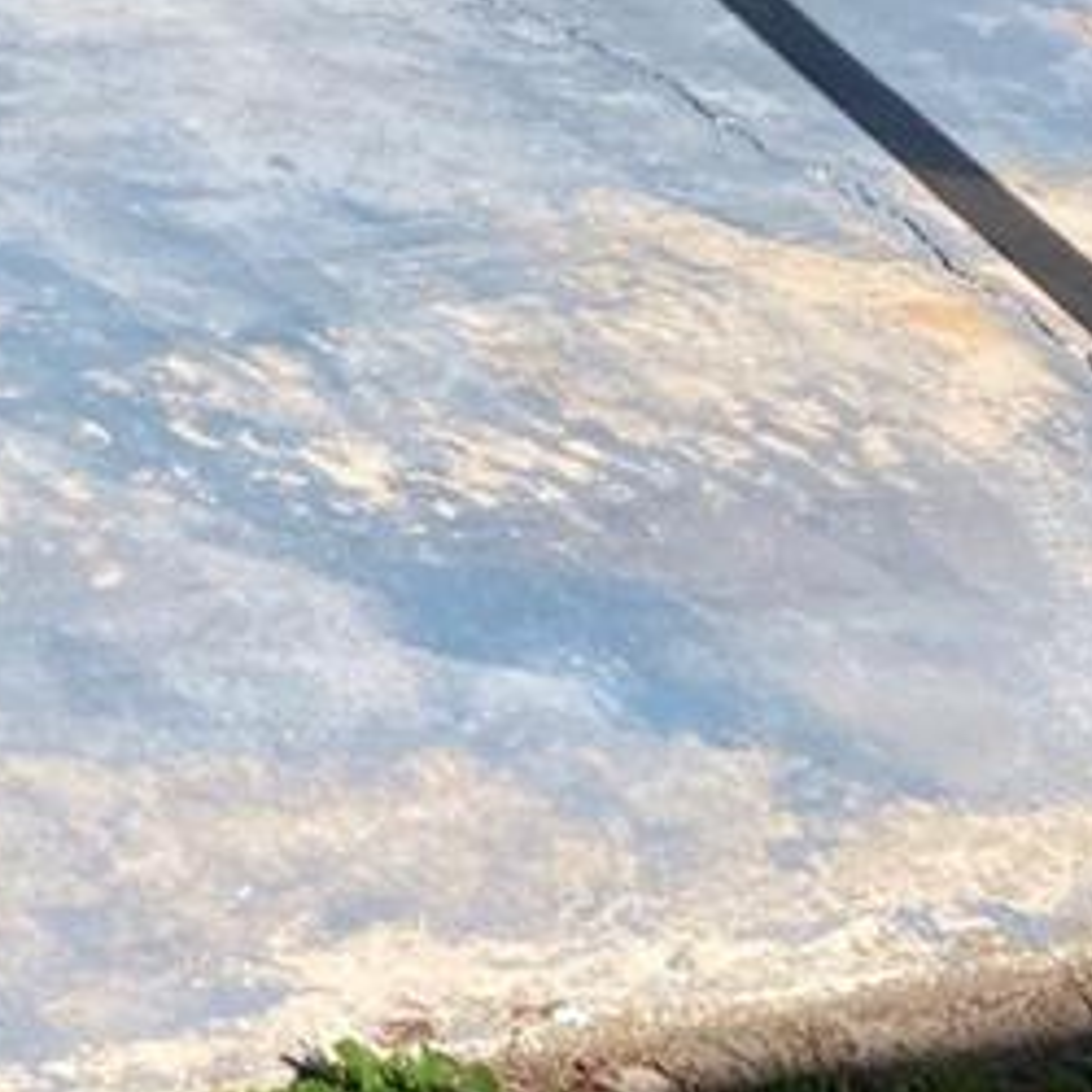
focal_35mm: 119
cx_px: -690
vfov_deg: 12.8
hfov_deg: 13.5
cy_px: -1105
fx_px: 4247
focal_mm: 3.99
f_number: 1.8
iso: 20
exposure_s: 1/1675
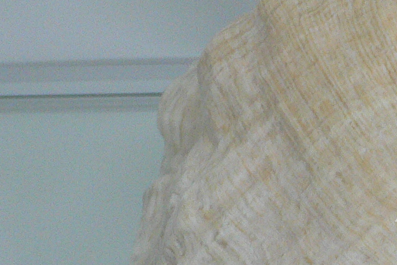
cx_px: 413
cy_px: 152
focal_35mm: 105
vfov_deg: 13.0
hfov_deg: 18.8
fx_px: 1158
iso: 200
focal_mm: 4.6
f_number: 2.8
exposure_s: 1/60
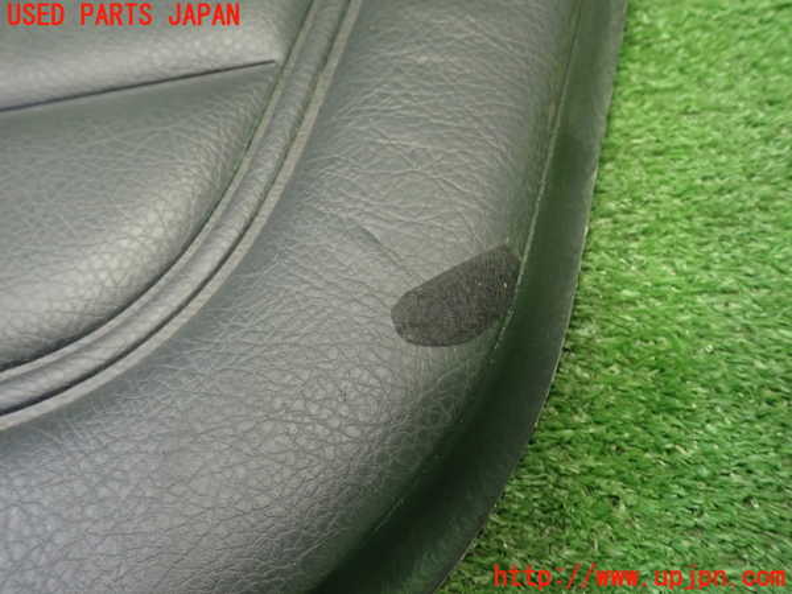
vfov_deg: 46.8
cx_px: 396
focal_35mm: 30
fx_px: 686
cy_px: 297
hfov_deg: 60.0
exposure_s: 1/30
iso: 250
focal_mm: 5.4
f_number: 2.3
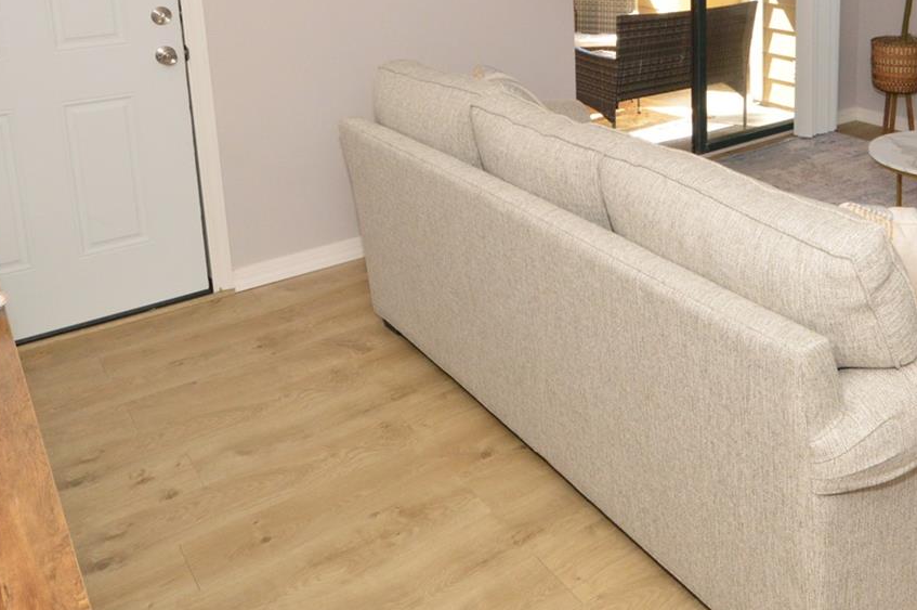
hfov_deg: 53.9
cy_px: 50
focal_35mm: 34
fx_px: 865
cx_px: 659
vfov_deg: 36.2
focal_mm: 12
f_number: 10
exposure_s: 1/80
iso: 800
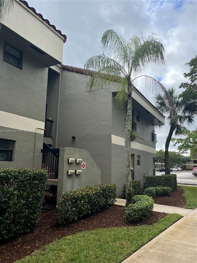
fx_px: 197
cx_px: 98
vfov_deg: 67.3
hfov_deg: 53.1
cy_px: 132
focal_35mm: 26
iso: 50
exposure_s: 1/2222
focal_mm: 5.1
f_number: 1.6
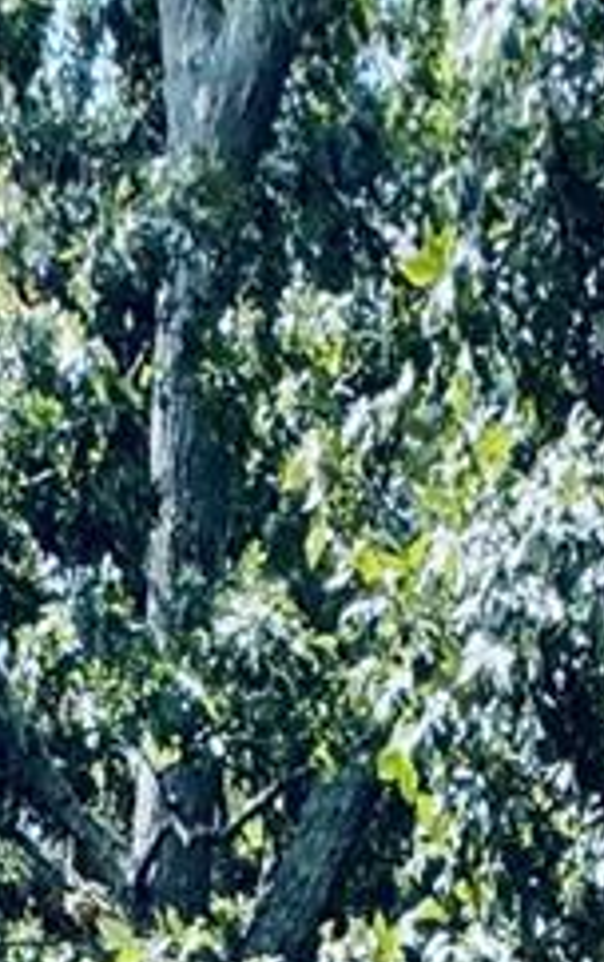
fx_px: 2467
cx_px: 787
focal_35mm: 94
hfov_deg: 13.5
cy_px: 2922
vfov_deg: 11.4
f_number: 2.2
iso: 40
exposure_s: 1/423
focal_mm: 2.22
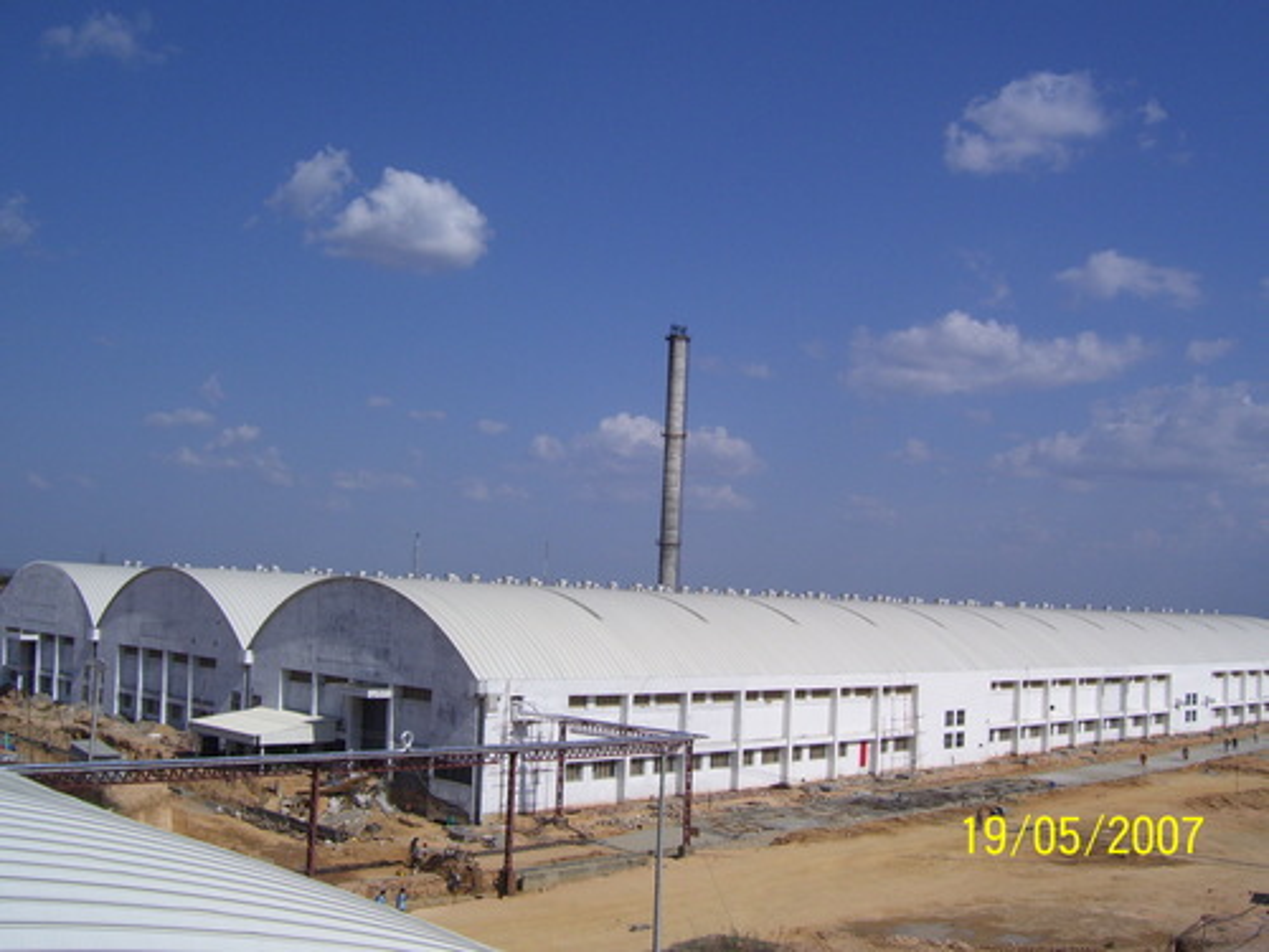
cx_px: 634
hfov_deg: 50.1
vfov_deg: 38.7
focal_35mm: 37
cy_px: 476
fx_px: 1356
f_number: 4.8
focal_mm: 6
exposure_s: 1/1500
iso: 80
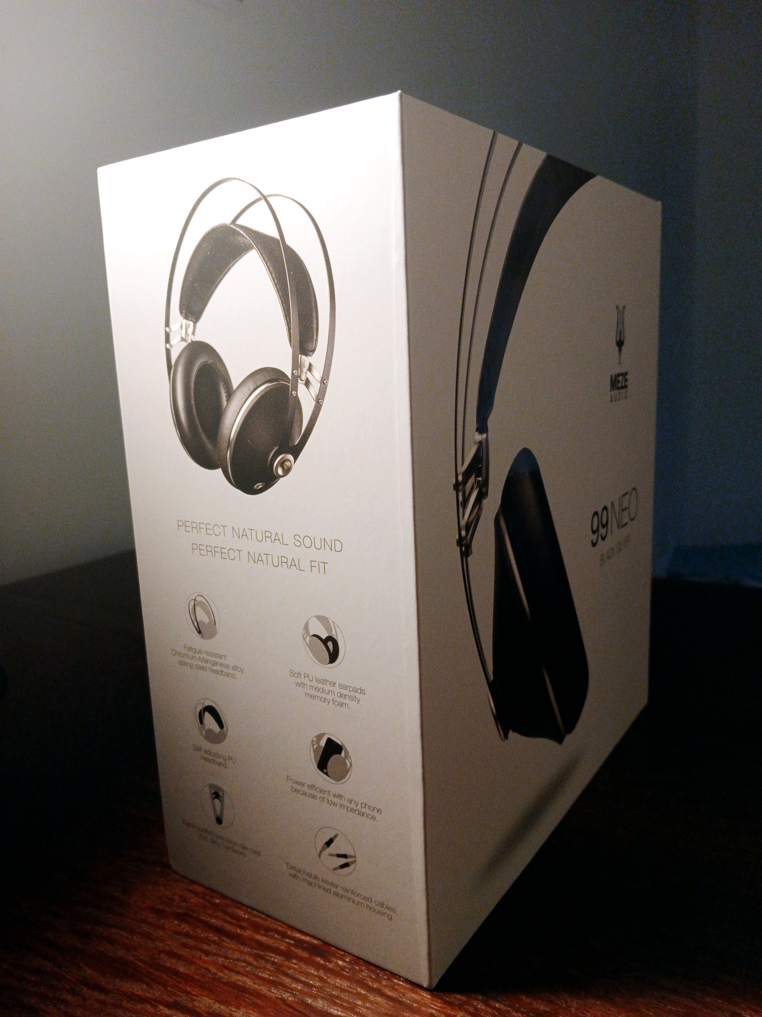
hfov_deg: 53.1
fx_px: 763
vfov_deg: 67.3
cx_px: 381
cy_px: 508
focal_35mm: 26
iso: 160
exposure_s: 1/60.2
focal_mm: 3.98
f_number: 1.8
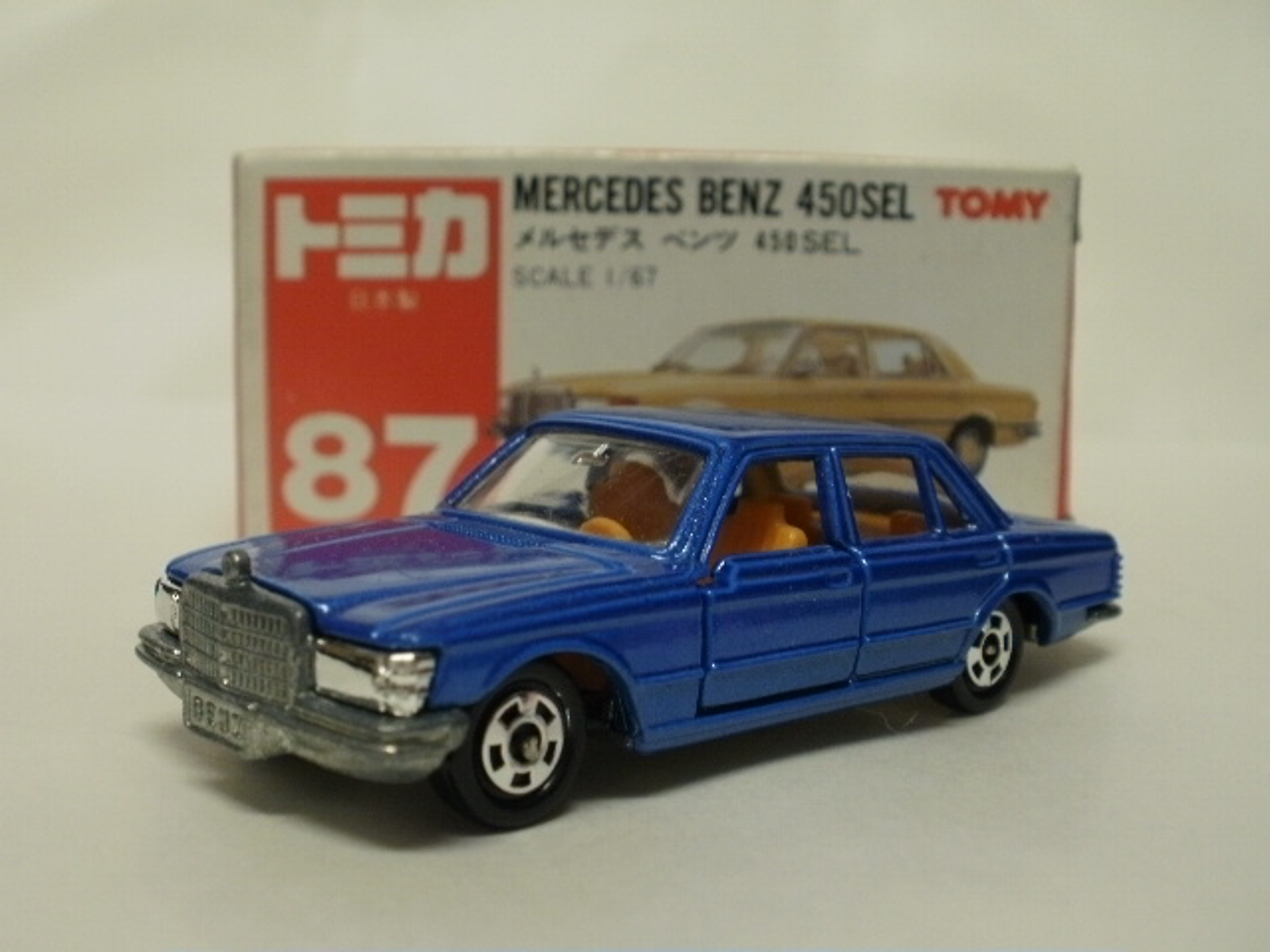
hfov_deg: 42.9
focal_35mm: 44
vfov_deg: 32.9
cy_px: 476
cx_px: 635
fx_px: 1614
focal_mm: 7.7
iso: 125
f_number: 4
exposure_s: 1/13
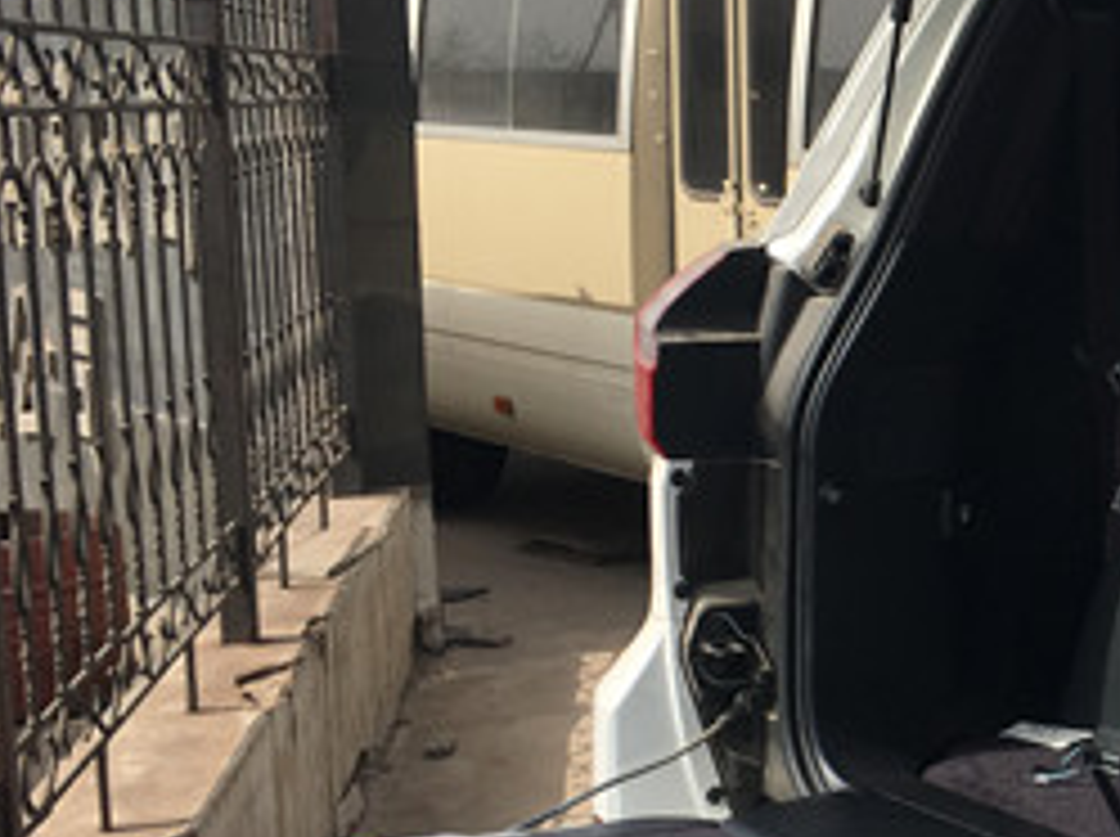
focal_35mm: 70
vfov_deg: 20.9
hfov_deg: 25.3
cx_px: 1304
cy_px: 580
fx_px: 2262
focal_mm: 4.15
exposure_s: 1/1099
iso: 25
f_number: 2.2
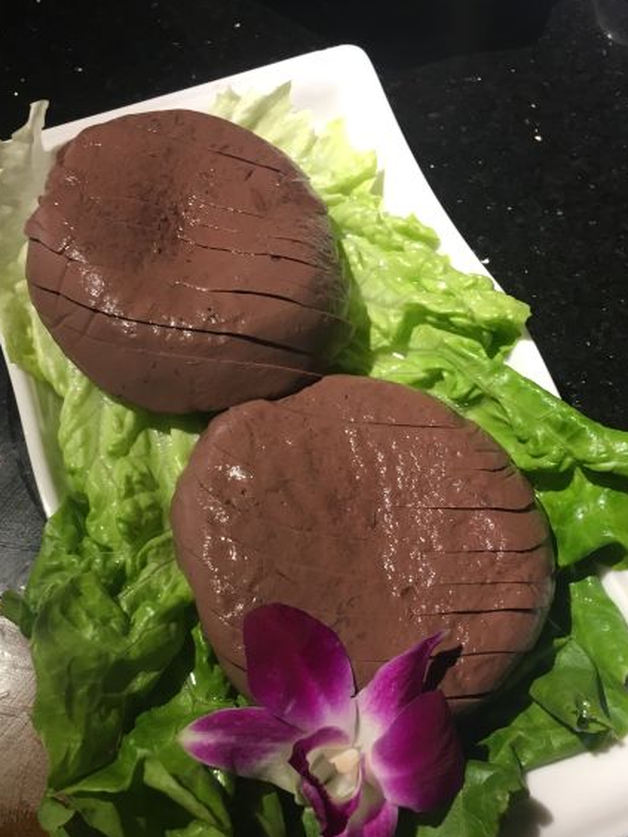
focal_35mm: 36
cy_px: 487
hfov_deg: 39.6
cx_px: 289
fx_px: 871
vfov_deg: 51.1
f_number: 2.2
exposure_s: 1/33
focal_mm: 4.15
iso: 100
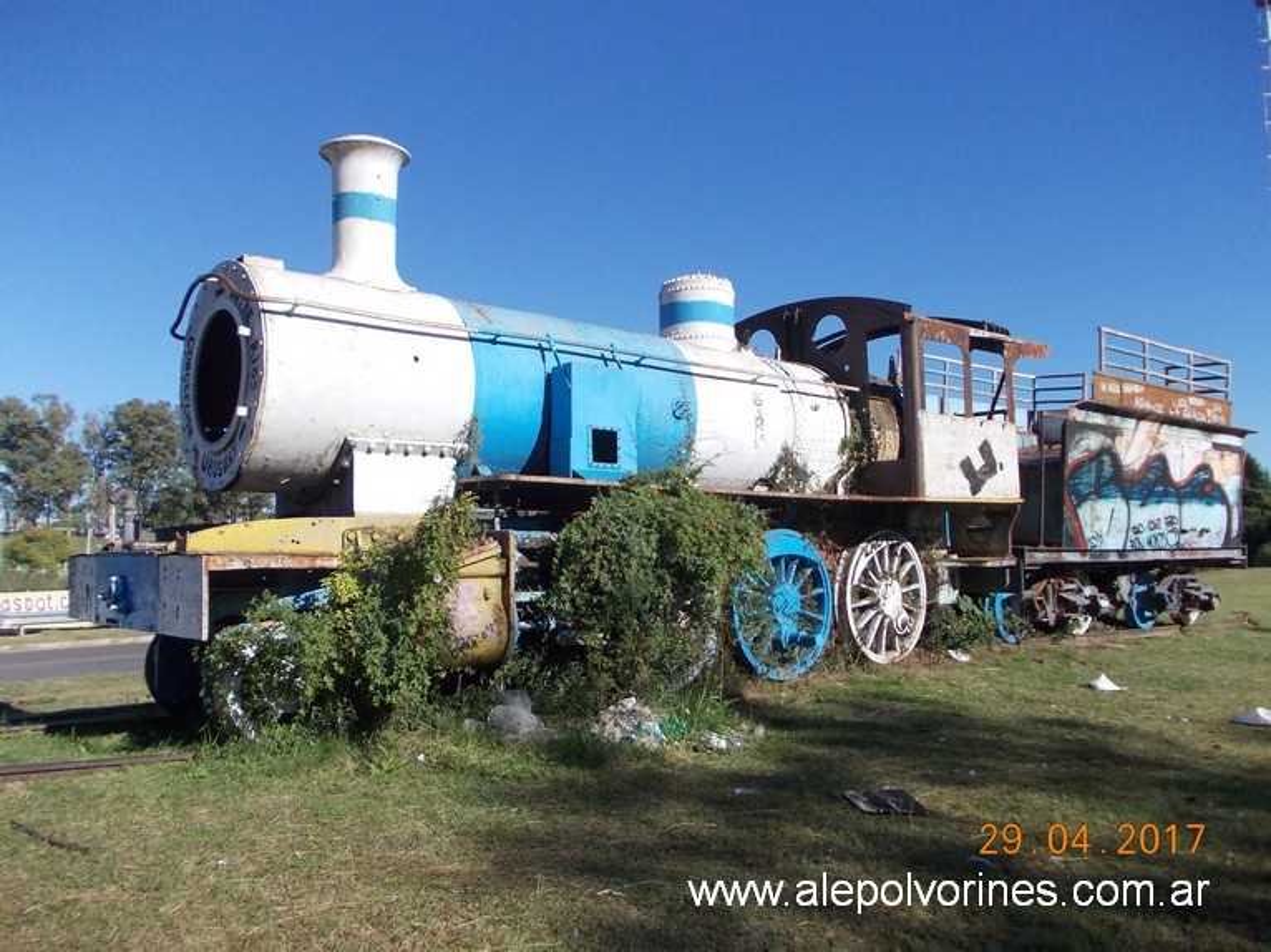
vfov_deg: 49.7
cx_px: 636
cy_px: 476
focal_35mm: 28
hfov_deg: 63.5
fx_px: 1028
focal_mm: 4
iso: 80
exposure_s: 1/400
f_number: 5.4
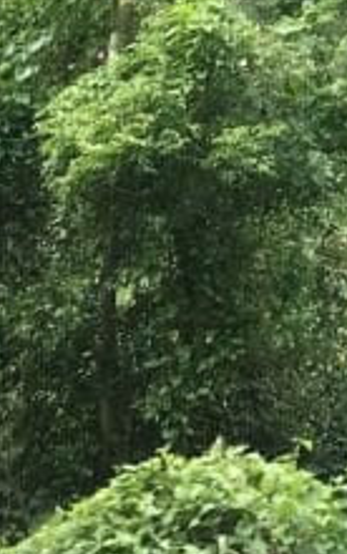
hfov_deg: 8.4
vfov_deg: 13.6
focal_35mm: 149
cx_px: 699
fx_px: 2249
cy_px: -142
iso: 25
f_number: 2.2
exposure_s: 1/127
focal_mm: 4.15
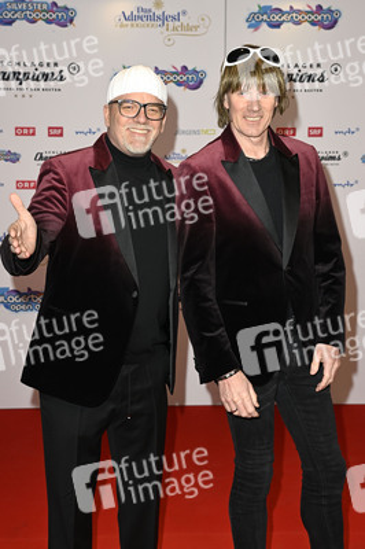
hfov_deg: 25.9
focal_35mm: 52
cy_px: 274
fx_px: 792
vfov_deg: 38.2
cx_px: 182
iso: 640
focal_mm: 52
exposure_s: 1/250
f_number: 5.6
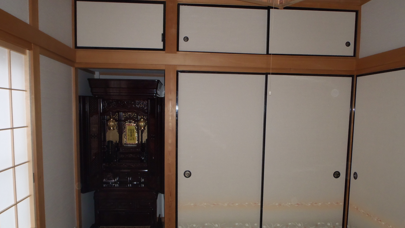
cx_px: 204
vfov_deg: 37.4
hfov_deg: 62.6
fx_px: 333
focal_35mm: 31
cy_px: 150
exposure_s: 1/30
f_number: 3.5
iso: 125
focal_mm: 5
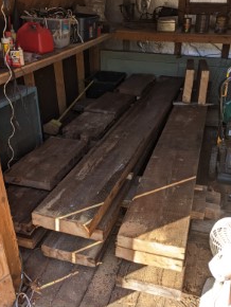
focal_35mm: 35
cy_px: 160
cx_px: 118
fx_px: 311
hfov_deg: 40.8
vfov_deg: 52.6
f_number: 1.73
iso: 41
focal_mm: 4.38
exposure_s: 1/572
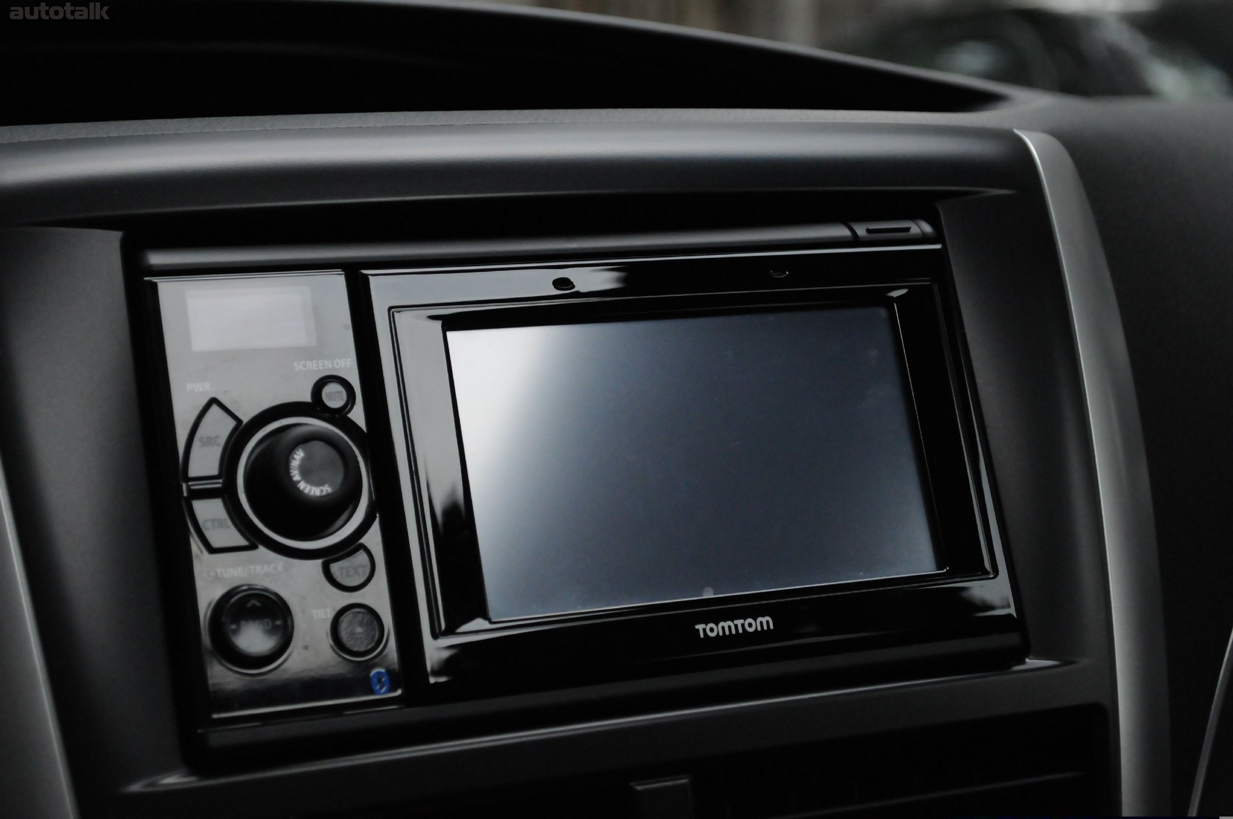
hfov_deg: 30.5
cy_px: 410
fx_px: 2258
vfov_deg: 20.6
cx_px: 616
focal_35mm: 66
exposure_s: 1/1600
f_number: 5.6
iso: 2000
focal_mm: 44
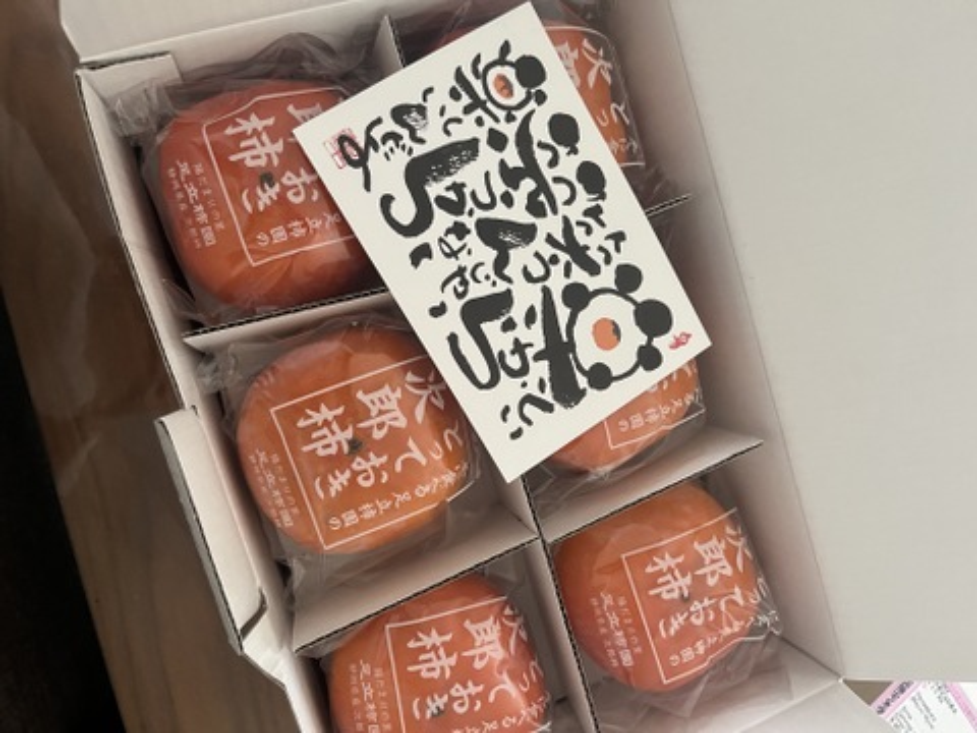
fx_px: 734
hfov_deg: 67.3
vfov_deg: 53.1
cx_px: 488
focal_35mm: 26
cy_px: 366
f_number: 1.6
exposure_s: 1/46
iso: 500
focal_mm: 5.1
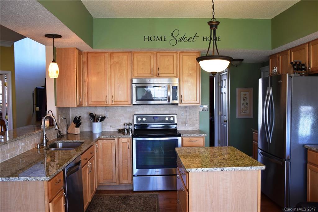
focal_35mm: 30
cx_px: 159
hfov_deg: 61.9
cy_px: 106
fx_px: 265
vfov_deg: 43.6
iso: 450
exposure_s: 1/60
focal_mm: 20
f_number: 4
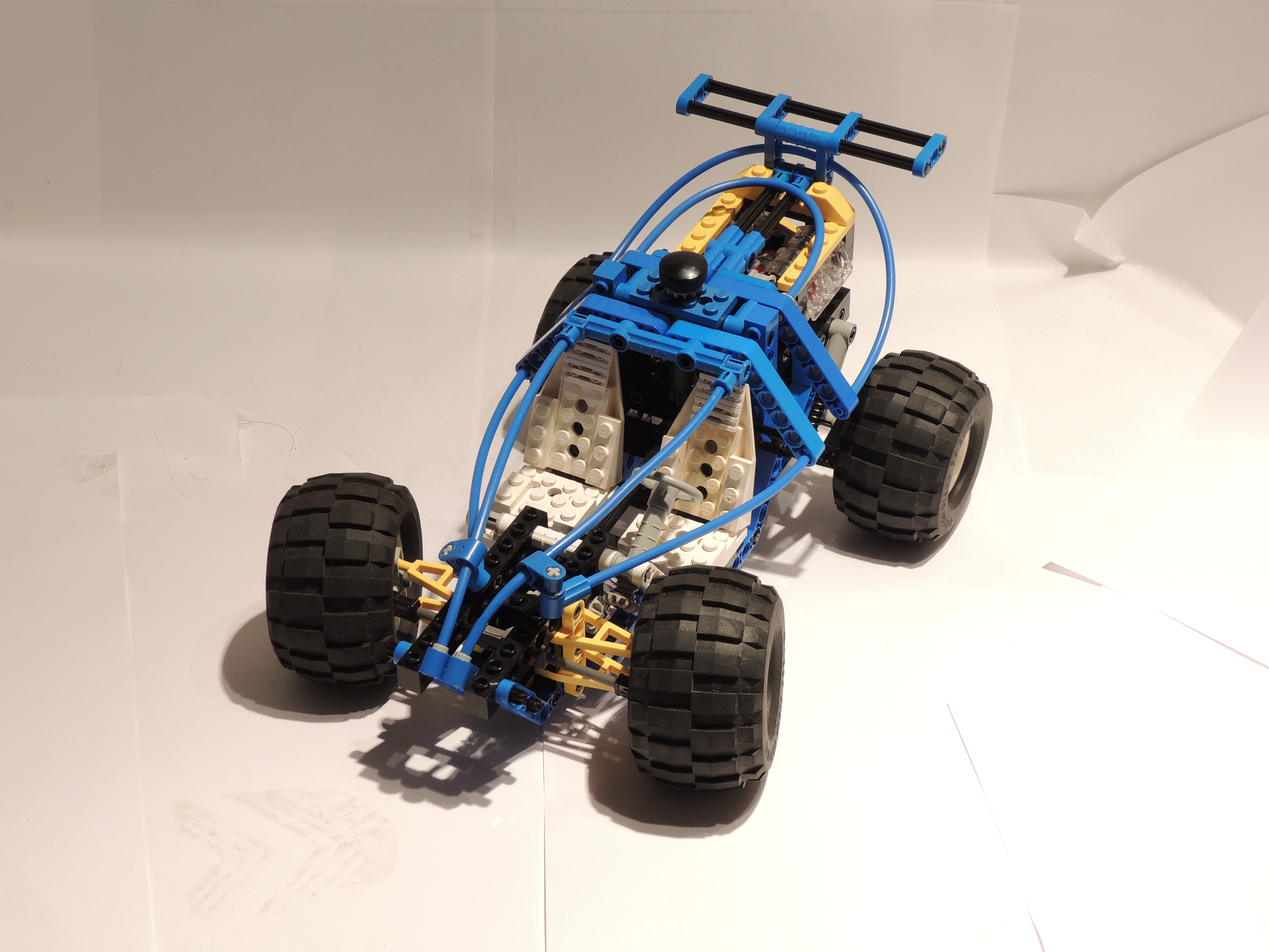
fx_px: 2566
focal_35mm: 70
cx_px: 634
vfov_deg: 21.0
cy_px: 476
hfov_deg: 27.8
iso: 100
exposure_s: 1/2.5
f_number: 6.1
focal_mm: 12.4
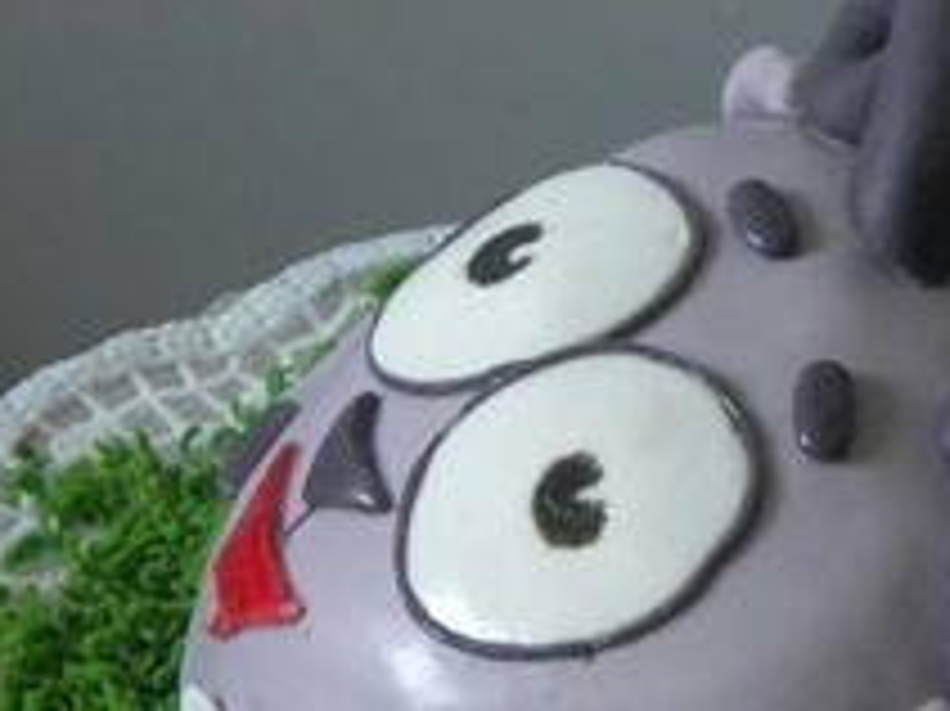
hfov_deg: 10.8
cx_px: 711
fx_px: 4992
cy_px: 670
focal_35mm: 182
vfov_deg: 8.1
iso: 400
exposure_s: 1/64
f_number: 5.7
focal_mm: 17.3
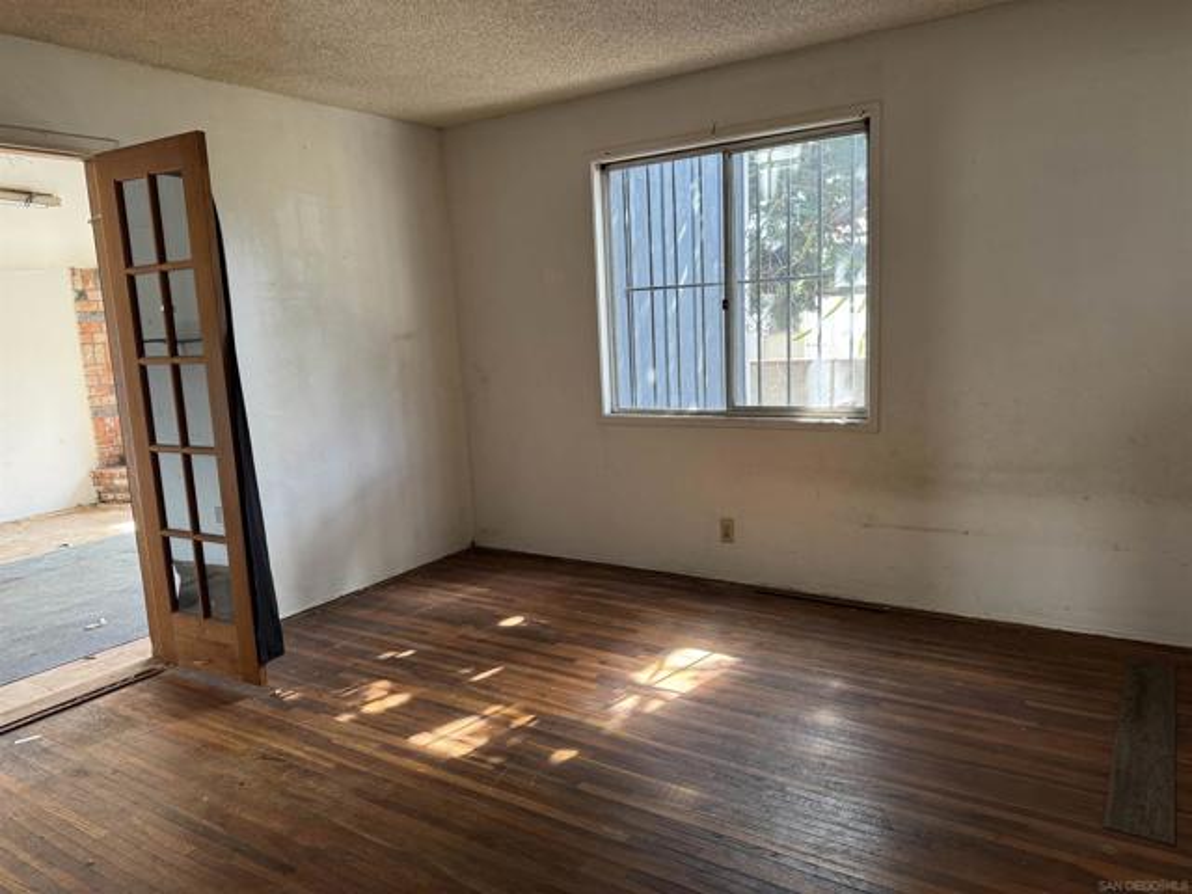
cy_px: 447
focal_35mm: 24
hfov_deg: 71.6
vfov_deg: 56.8
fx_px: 826
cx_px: 596
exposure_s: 1/106
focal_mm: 6.76
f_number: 1.78
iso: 200
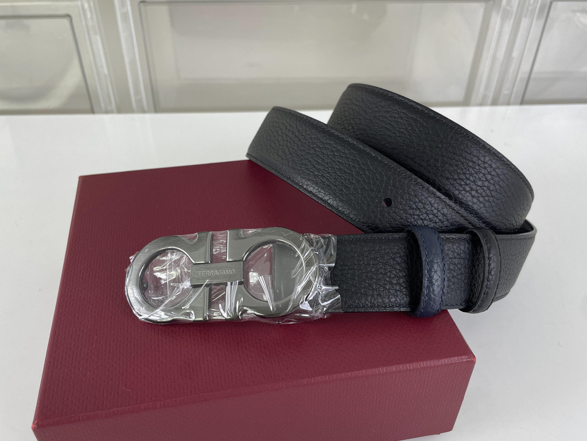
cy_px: 253
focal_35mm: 31
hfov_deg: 58.3
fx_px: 526
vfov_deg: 45.3
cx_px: 271
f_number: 1.6
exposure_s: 1/100
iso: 32
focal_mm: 4.2
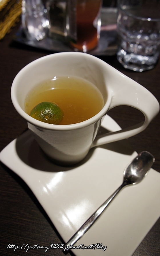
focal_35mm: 33
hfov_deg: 38.8
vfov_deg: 58.9
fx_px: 227
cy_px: 129
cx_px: 81
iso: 500
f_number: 5
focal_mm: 21
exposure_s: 1/40
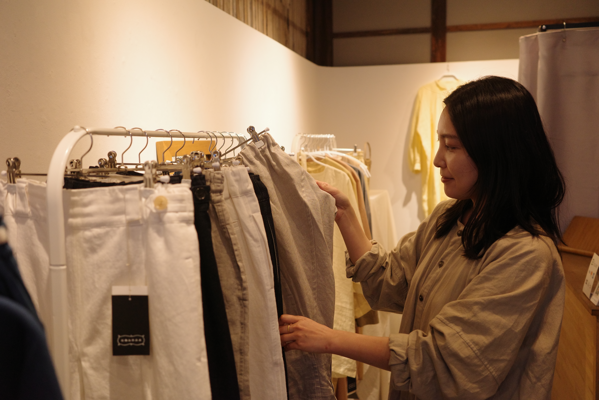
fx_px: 666
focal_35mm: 40
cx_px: 300
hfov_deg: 48.5
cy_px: 200
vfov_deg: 33.4
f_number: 2.8
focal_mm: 26
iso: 1250
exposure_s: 1/200
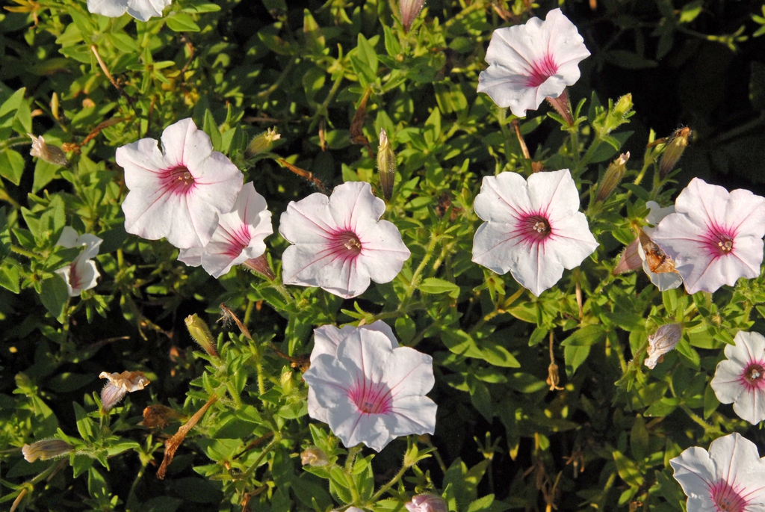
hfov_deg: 19.4
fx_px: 2233
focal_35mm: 105
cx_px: 382
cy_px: 256
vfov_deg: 13.1
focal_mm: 70
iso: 400
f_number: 11
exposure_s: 1/500
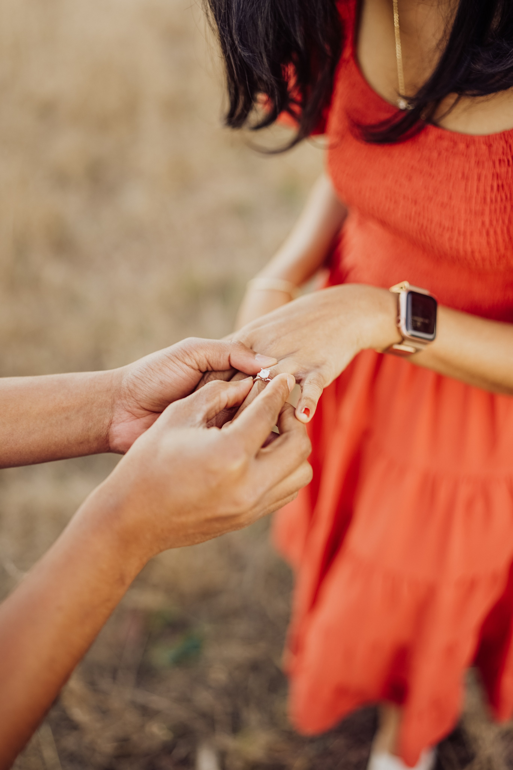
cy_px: 385
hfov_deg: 37.9
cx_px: 256
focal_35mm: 35
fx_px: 748
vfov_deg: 54.4
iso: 50
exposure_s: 1/160
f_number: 1.6
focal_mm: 35
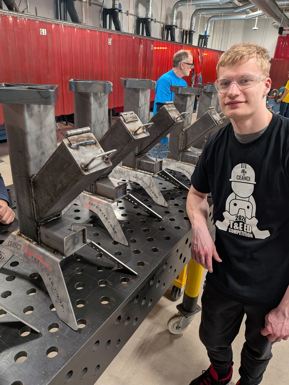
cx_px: 144
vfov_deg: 71.6
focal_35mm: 24
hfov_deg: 56.8
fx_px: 267
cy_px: 192
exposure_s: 1/93.4
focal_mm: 4.53
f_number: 1.7
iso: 255
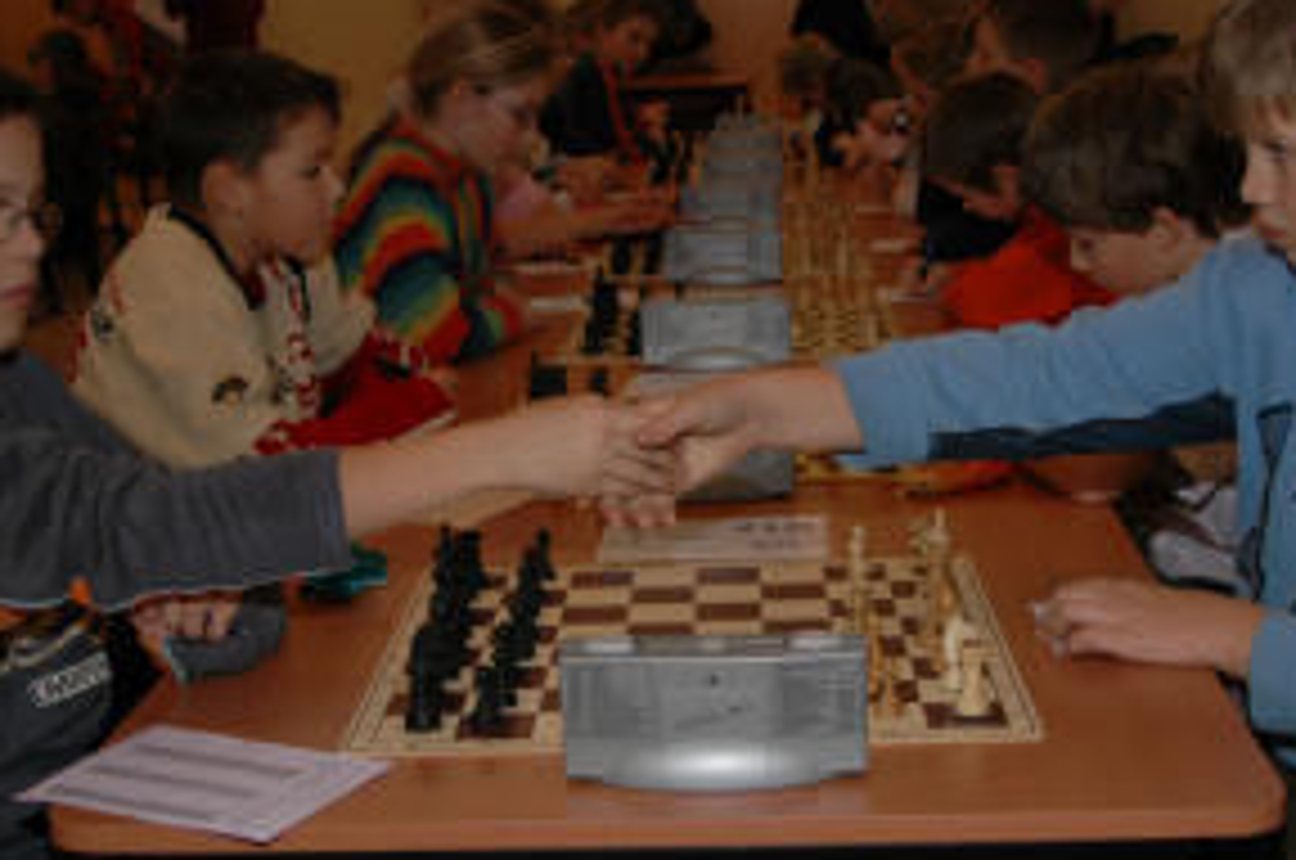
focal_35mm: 65
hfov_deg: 31.1
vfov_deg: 20.9
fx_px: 2325
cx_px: 711
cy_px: 513
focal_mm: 31
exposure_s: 1/60
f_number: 4.5
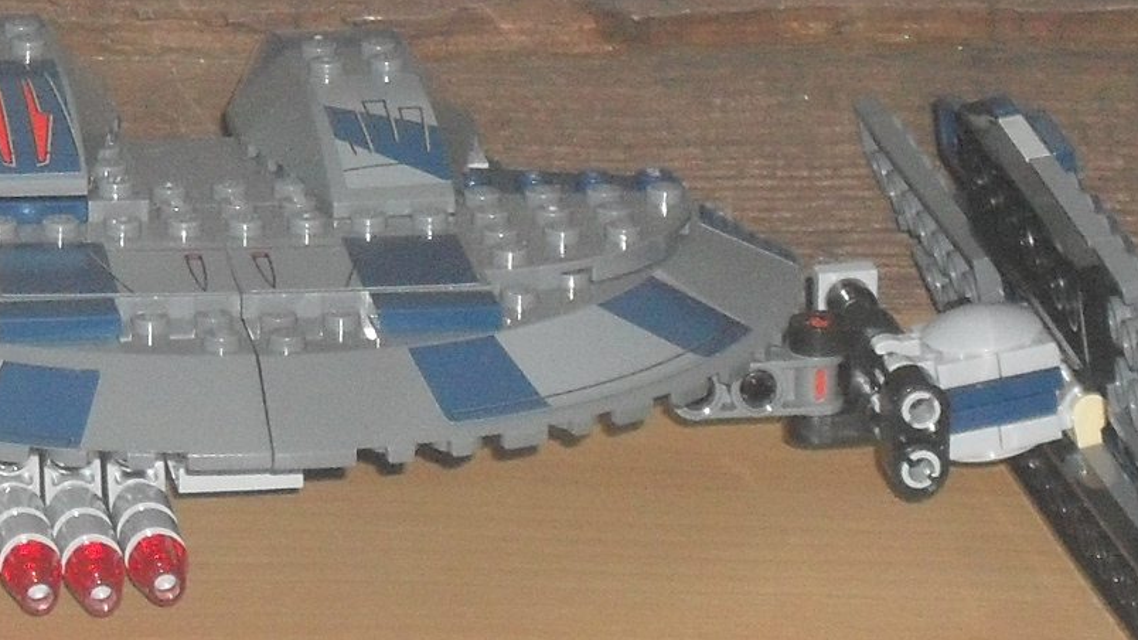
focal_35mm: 247
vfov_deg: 4.9
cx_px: -192
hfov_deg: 8.6
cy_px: 326
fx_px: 7452
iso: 240
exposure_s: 1/60
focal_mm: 15.7
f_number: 5.5
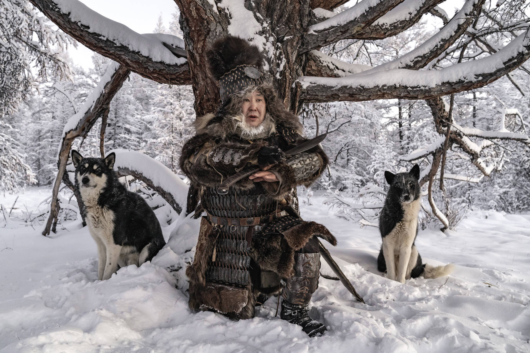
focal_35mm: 33
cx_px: 265
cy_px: 176
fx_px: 486
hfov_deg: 57.2
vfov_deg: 40.0
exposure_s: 1/125
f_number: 7.1
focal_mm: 33
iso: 3200
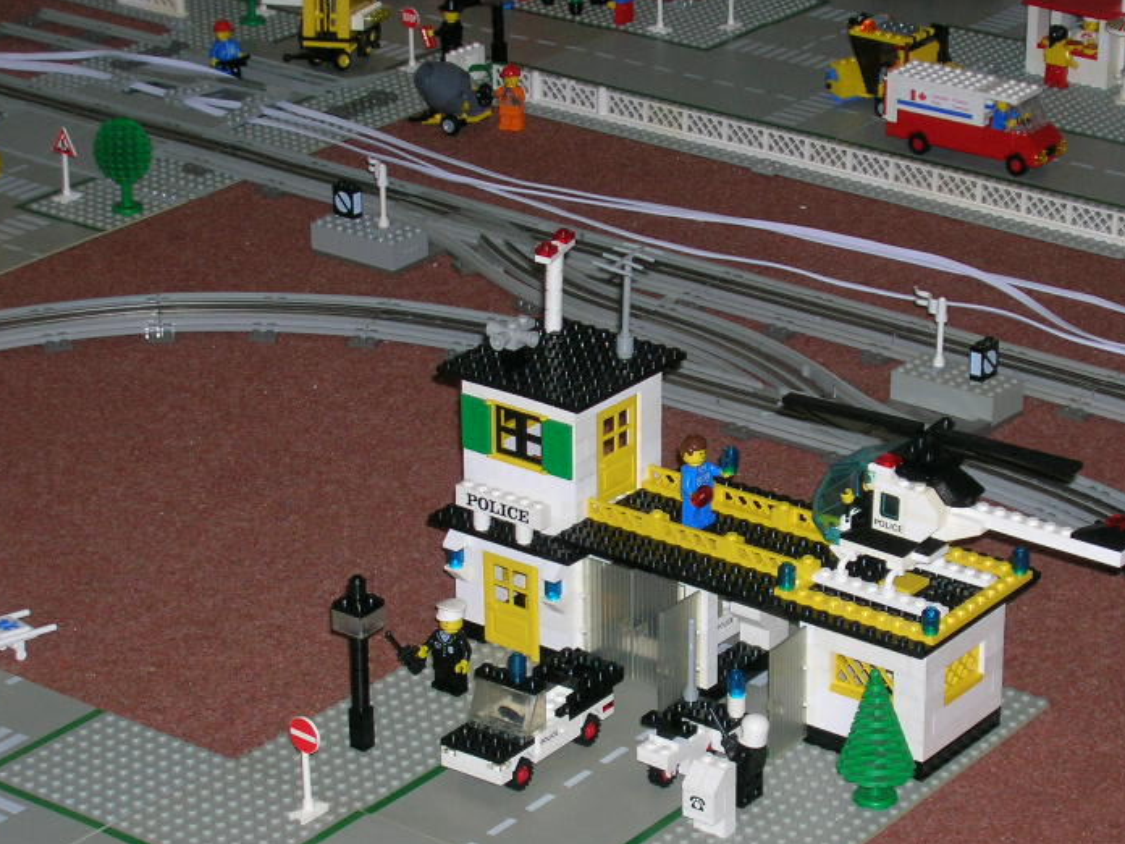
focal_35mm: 103
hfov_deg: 19.0
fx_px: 3347
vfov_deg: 14.4
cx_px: 706
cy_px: 527
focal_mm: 11.7
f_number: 3.9
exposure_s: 1/60.1
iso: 94
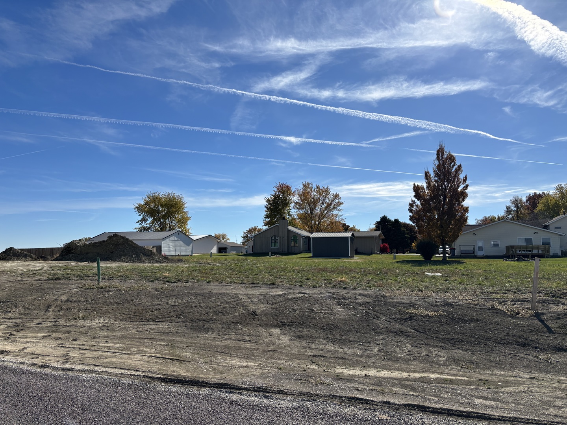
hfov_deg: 67.3
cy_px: 212
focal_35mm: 26
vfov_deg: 53.1
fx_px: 426
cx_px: 284
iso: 50
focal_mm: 5.96
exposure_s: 1/6329
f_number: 1.6
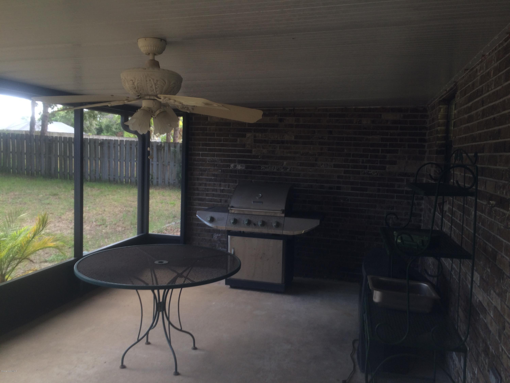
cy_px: 192
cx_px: 255
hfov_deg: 61.7
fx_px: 427
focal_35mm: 29
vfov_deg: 48.2
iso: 32
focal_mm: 4.15
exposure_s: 1/42
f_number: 2.2
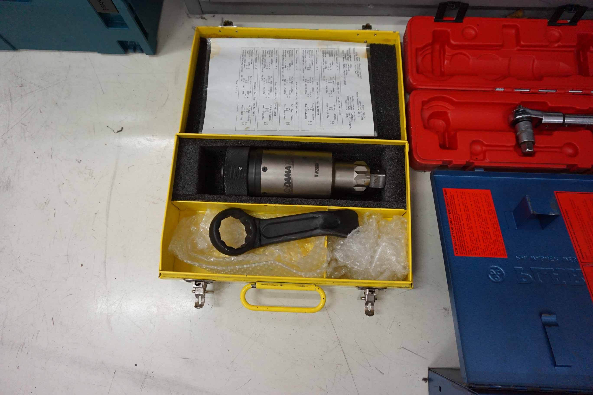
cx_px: 296
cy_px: 198
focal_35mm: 24
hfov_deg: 73.7
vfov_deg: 53.1
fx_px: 395
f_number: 3.5
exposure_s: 1/160
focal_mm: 16
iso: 2000
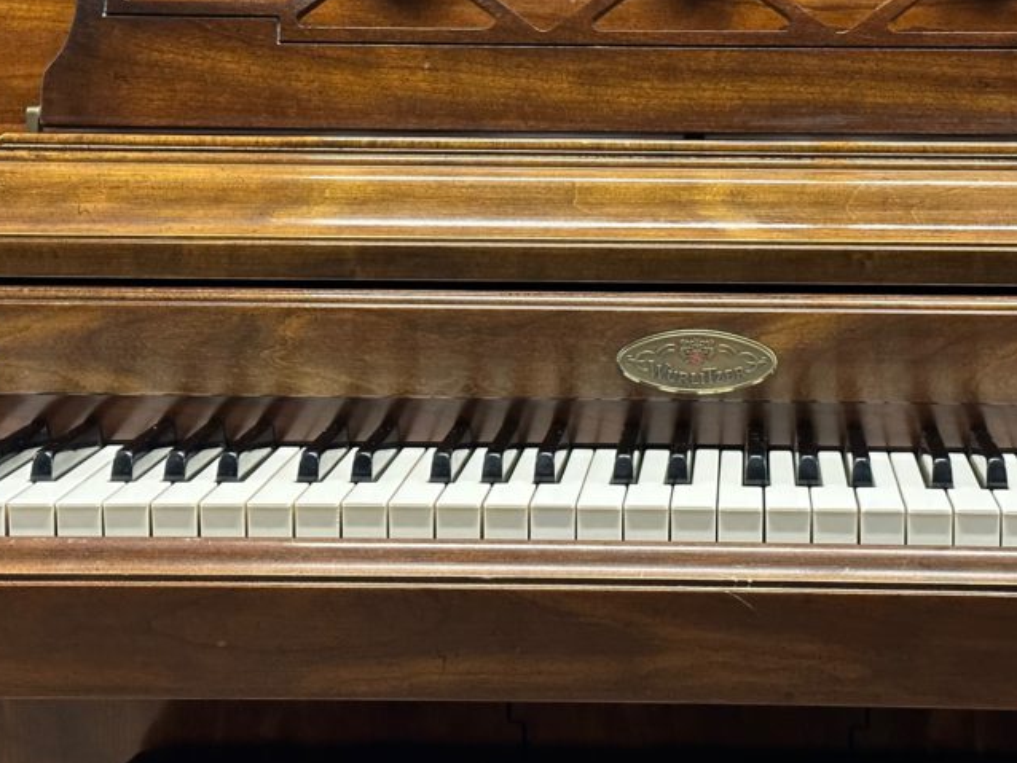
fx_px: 2263
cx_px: 693
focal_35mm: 77
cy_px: 264
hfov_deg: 25.2
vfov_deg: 19.1
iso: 400
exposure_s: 1/40
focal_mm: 6.86
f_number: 1.78
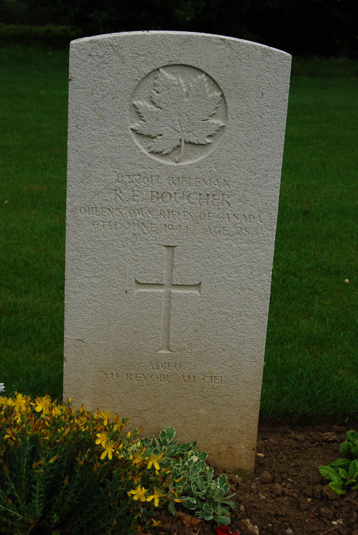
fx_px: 892
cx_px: 179
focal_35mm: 60
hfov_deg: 22.7
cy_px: 268
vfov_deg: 33.4
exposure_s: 1/250
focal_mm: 40
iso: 200
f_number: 8
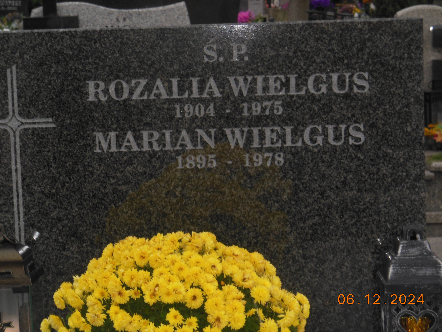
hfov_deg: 17.7
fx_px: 1417
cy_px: 166
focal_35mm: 111
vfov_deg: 13.3
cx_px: 221
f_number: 4.8
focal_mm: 19.7
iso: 200
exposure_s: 1/60
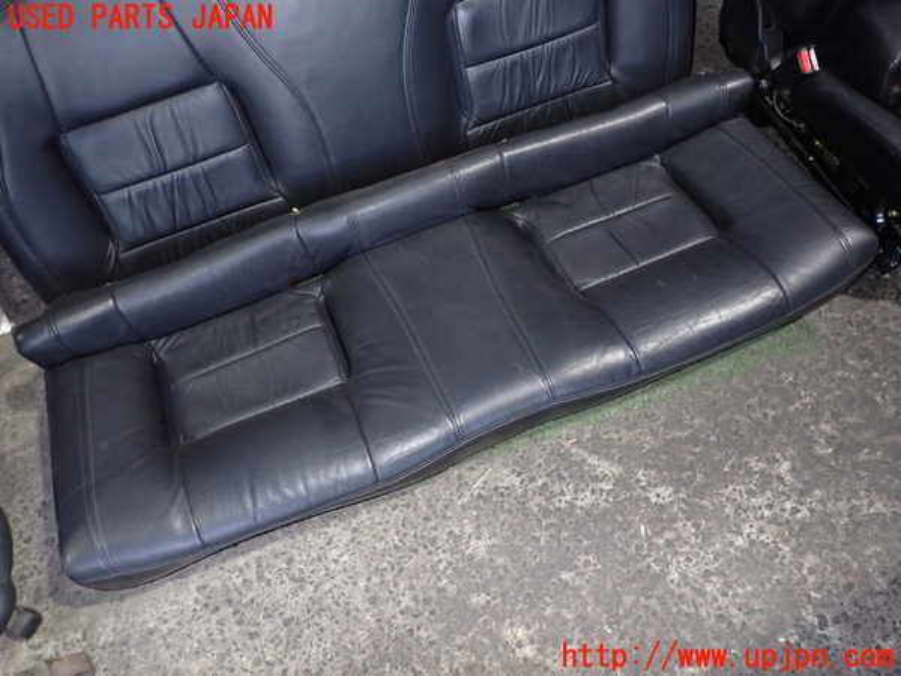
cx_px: 450
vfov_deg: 54.9
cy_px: 338
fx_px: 651
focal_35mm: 25
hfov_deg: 69.4
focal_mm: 4.5
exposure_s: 1/30
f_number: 2
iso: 400
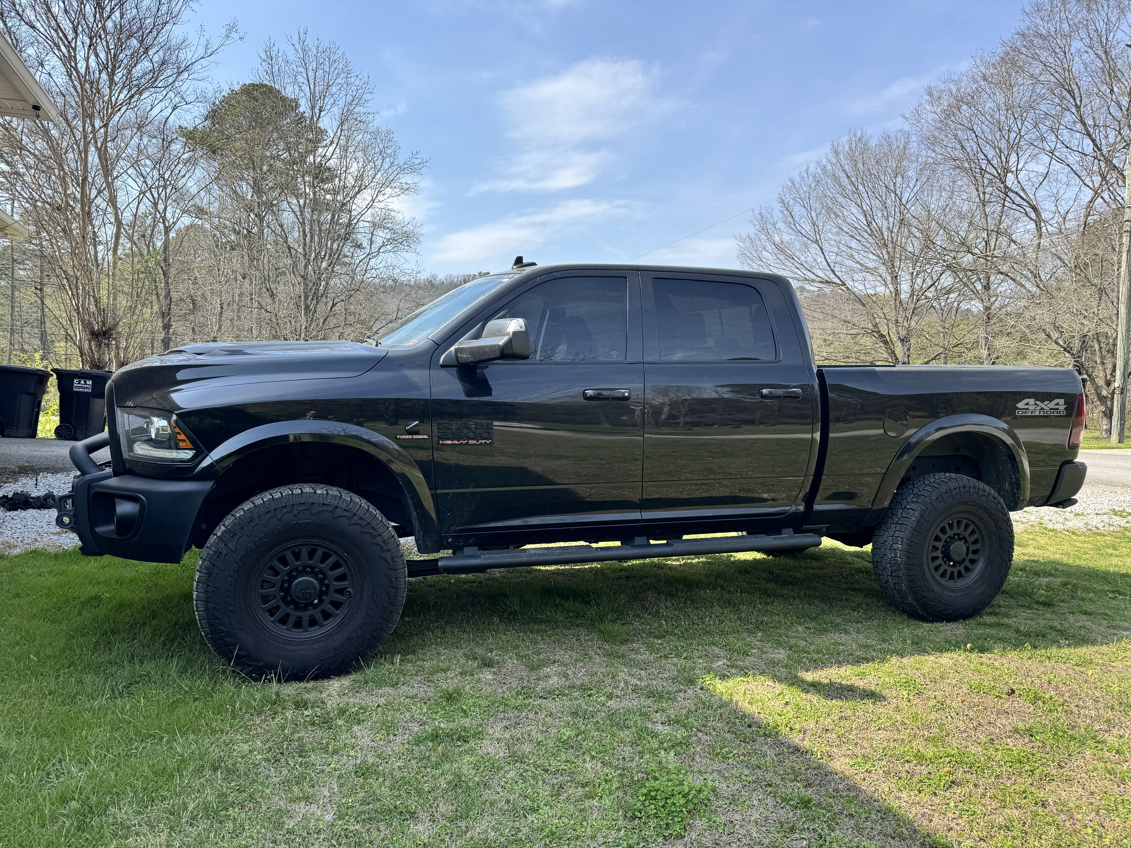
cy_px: 424
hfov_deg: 71.6
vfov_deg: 56.8
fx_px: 784
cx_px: 566
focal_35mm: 24
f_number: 1.78
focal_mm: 6.76
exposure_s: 1/2174
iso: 80
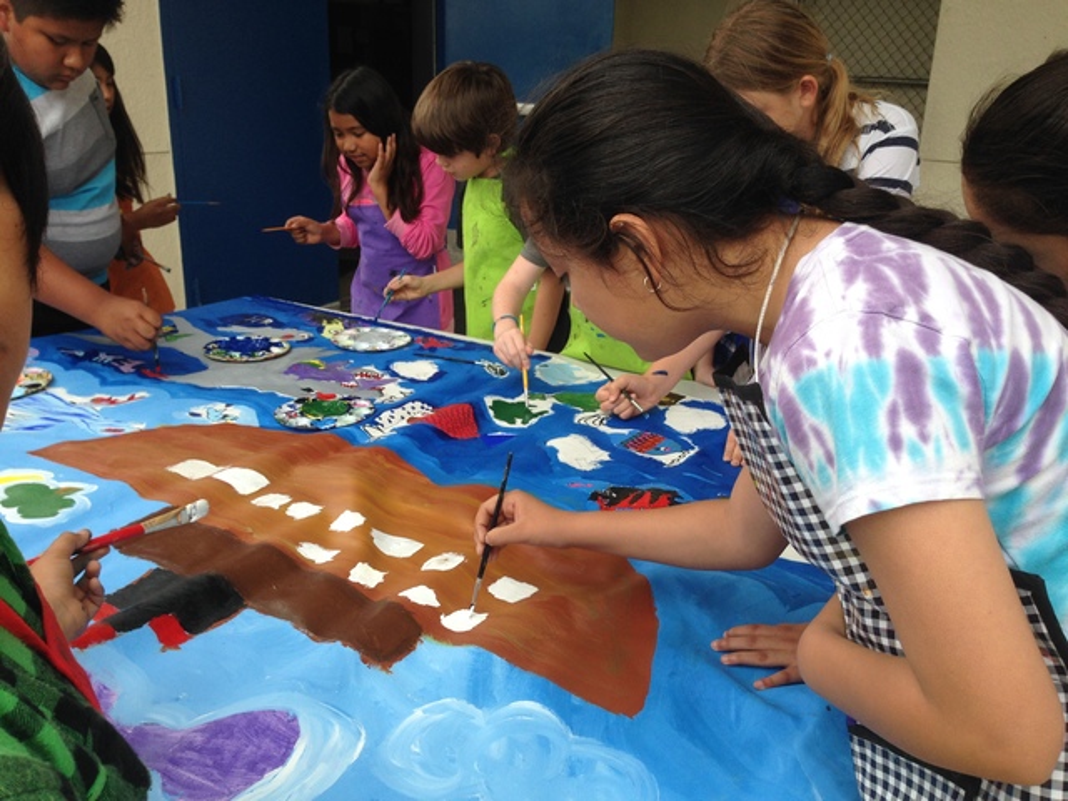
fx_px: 1018
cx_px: 534
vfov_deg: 42.9
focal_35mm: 33
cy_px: 400
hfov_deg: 55.4
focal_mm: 4.12
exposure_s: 1/290
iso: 50
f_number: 2.4
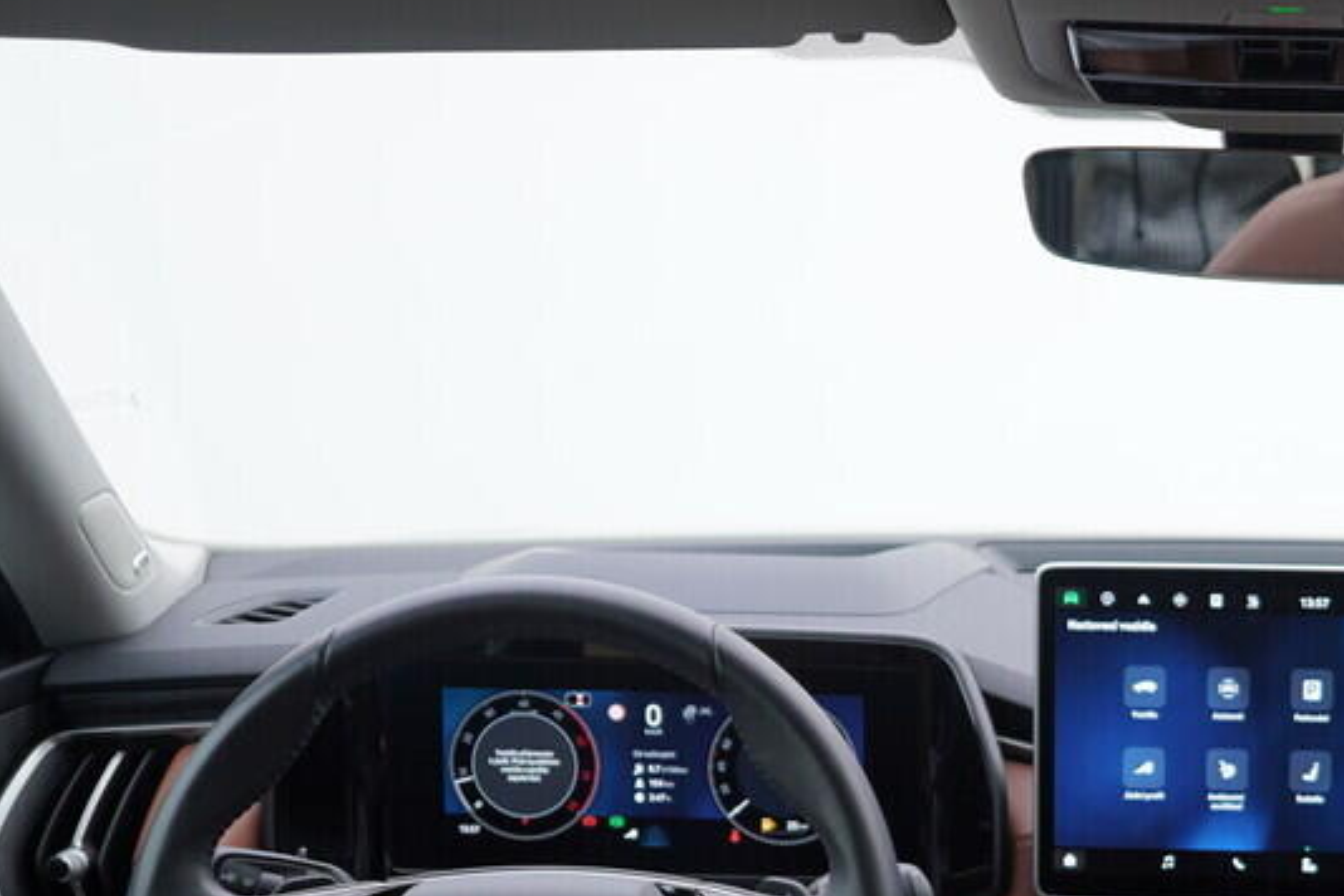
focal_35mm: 69
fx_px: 2576
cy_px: 819
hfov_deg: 27.9
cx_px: 1279
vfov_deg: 19.4
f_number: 2.8
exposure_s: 1/50
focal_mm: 24
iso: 125
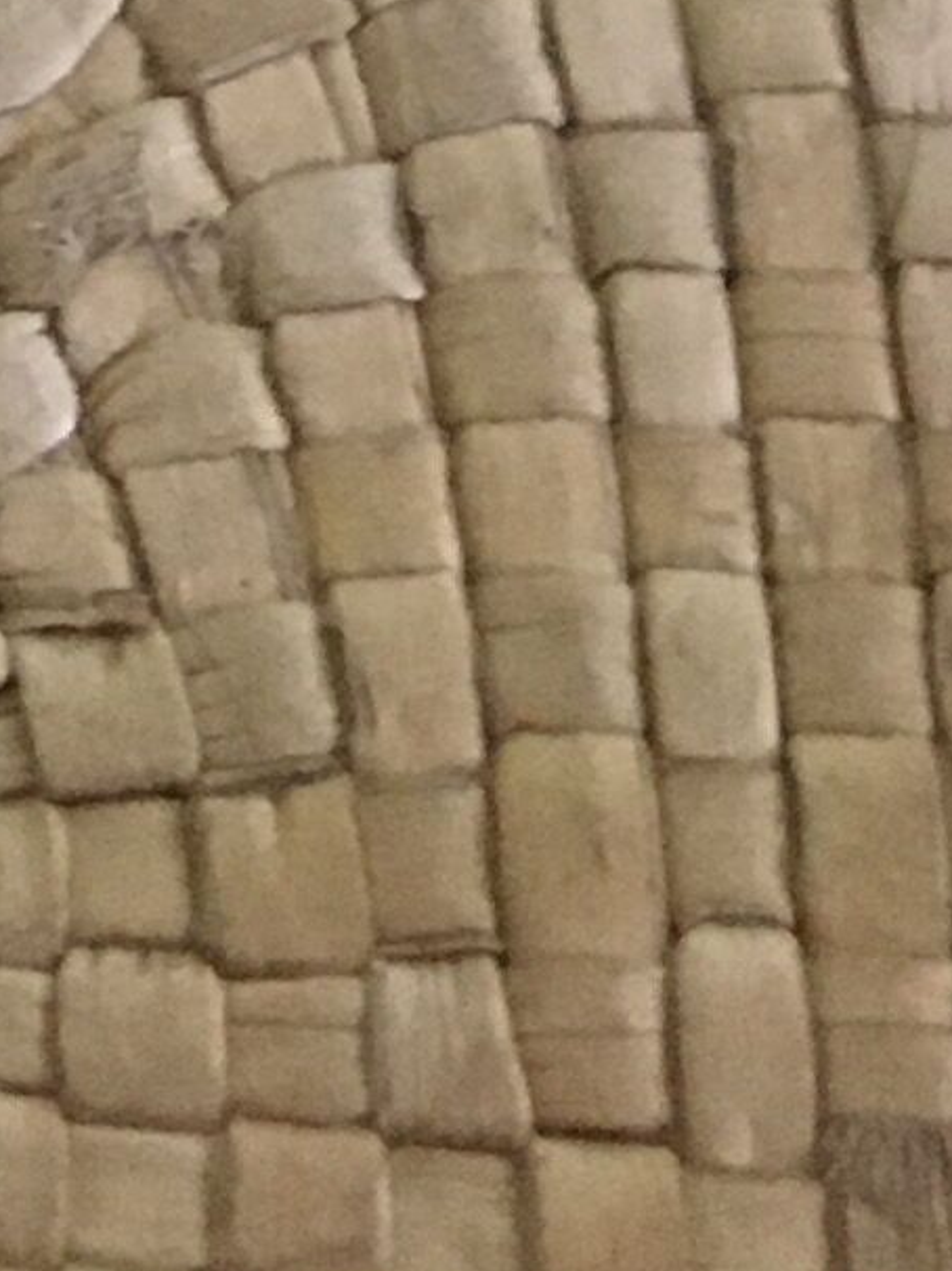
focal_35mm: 193
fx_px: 7082
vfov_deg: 8.2
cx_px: -663
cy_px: -2934
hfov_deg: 7.5
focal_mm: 4.15
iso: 200
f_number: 2.2
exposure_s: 1/20
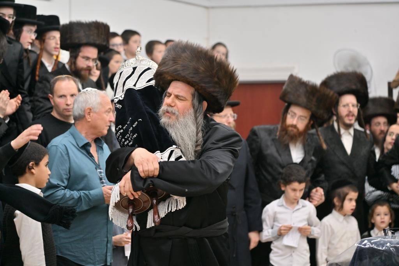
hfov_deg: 17.1
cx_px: 200
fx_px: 1330
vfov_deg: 11.4
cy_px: 133
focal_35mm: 120
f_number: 4
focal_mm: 120
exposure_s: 1/200
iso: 400
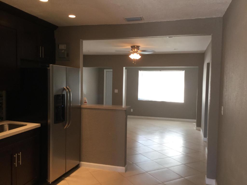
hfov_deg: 58.4
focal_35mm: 31
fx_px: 221
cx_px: 124
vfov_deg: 45.4
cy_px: 92
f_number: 2.4
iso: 50
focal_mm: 3.3
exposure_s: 1/30
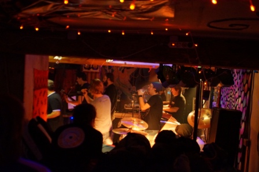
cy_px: 86
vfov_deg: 31.8
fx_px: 302
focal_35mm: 42
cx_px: 130
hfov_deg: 46.4
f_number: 3.5
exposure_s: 1/40
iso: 3200
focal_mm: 28
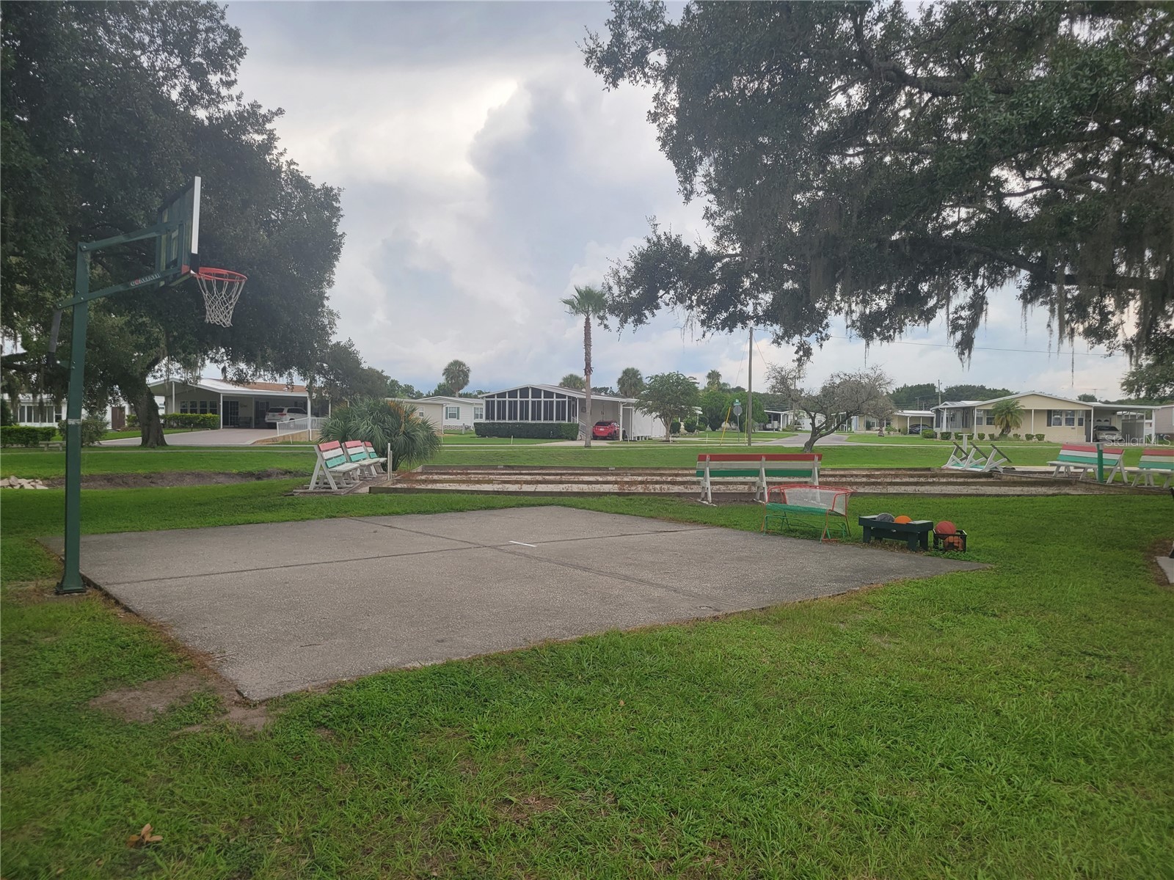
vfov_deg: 53.1
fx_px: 882
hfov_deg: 67.3
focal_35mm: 26
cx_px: 587
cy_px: 440
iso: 40
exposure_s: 1/907
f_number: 1.8
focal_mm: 5.4
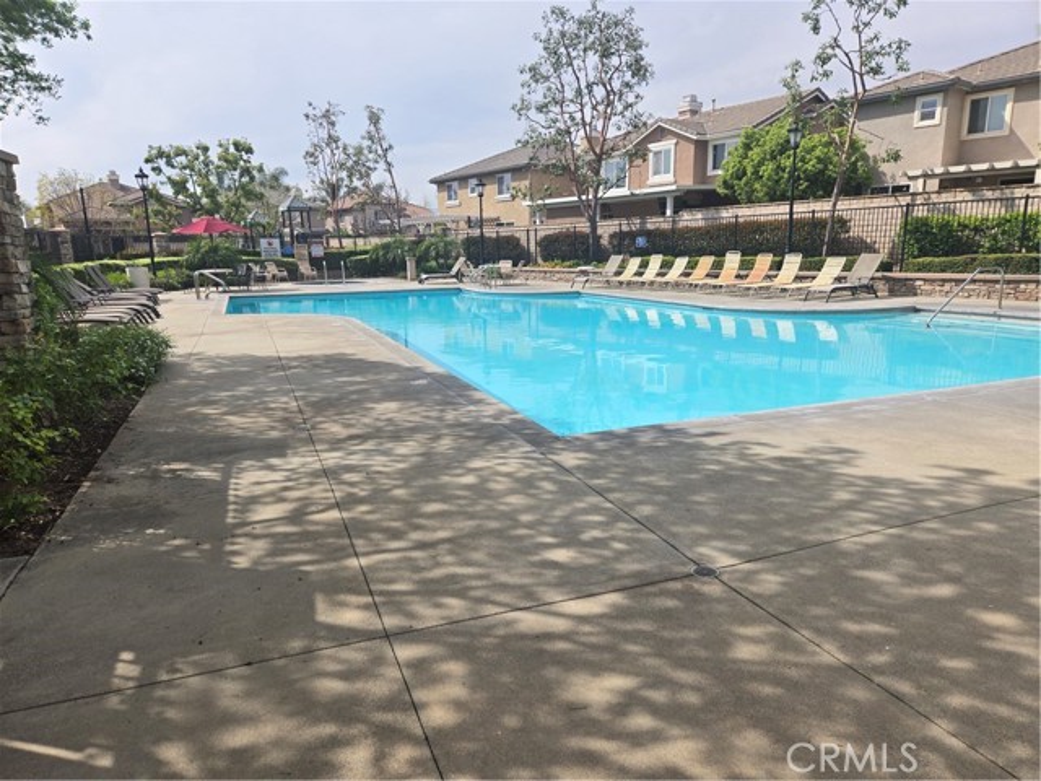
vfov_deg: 58.9
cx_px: 520
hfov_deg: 73.9
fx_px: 692
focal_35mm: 23
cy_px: 390
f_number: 1.8
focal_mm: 5.4
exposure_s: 1/1854
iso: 25
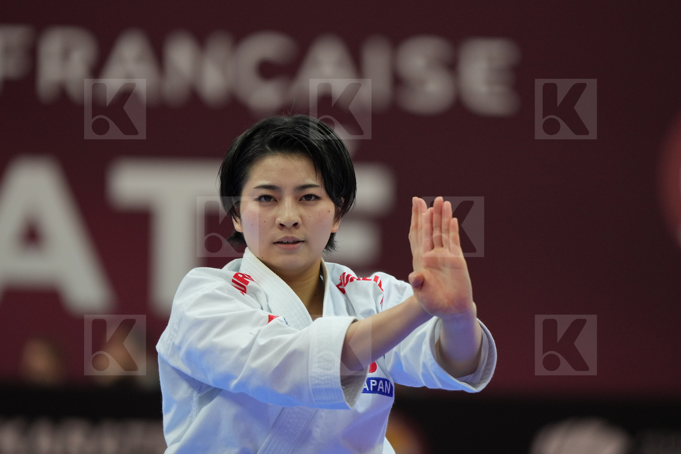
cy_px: 227
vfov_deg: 4.6
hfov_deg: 6.9
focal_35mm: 300
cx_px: 340
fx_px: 5674
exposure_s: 1/1000
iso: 1250
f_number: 2.8
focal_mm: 200
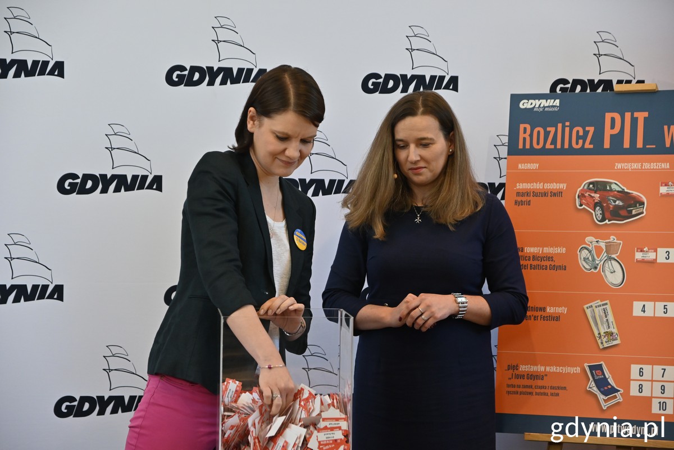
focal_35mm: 105
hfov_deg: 19.5
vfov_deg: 13.0
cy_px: 225
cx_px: 337
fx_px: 1966
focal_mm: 70
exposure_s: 1/250
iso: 1000
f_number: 4
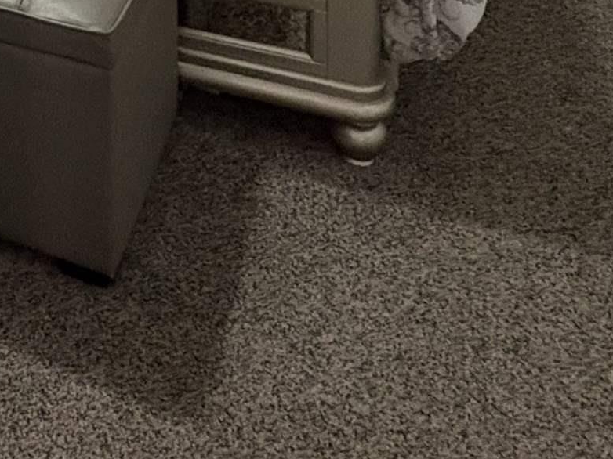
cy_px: -430
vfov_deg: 18.6
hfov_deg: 31.3
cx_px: -49
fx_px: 974
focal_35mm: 55
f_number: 2.2
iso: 500
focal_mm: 2.22
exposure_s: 1/60
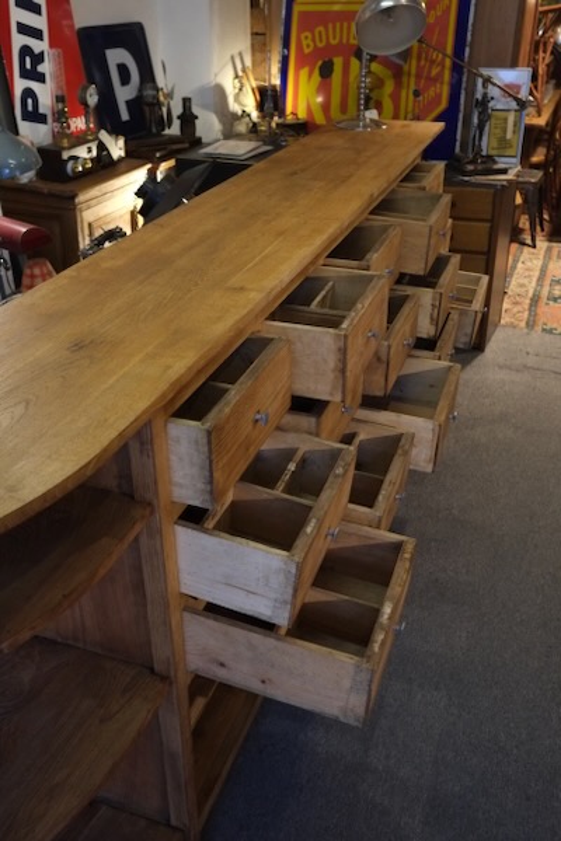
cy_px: 420
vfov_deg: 54.4
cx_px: 280
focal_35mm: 35
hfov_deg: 37.9
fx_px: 818
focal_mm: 23
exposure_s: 1/125
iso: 3200
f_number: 4
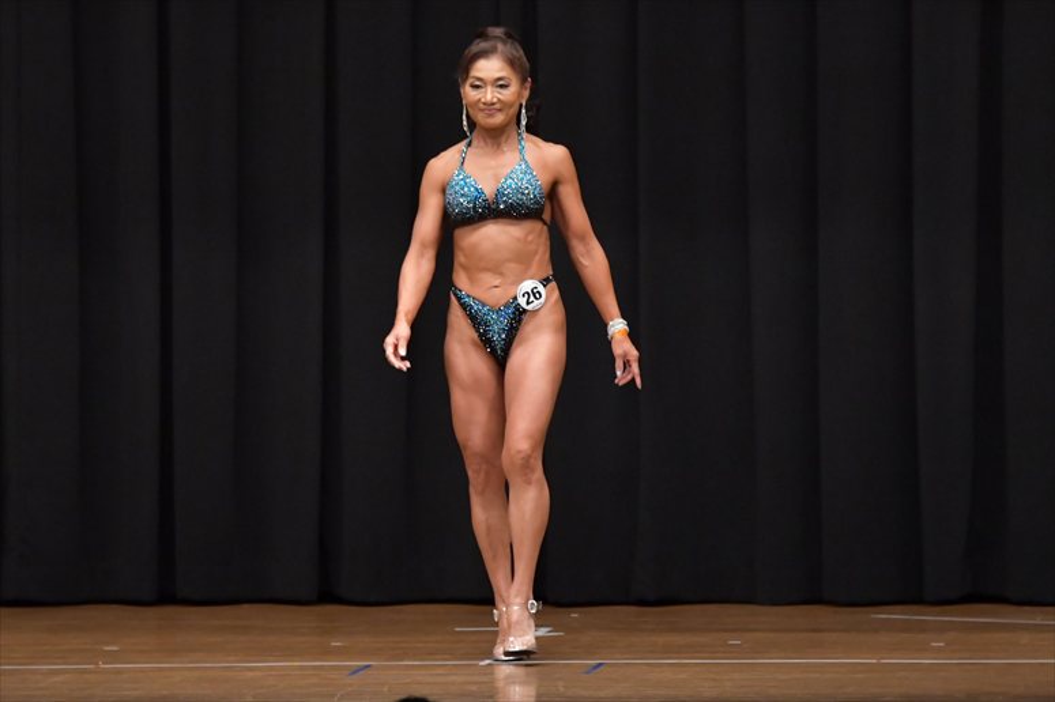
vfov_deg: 5.1
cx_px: 528
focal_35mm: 270
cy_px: 351
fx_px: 7909
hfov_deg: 7.6
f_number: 5.6
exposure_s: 1/400
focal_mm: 180
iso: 6400
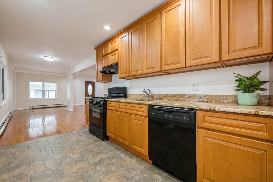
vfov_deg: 81.2
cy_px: 91
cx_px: 136
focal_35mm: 14
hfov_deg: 104.3
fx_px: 106
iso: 400
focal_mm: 14
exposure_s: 1/6
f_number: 11
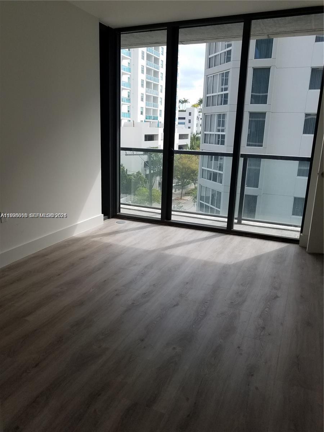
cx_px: 162
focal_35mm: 26
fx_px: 324
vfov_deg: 67.3
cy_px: 216
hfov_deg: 53.1
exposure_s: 1/554
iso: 50
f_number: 1.7
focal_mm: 4.2
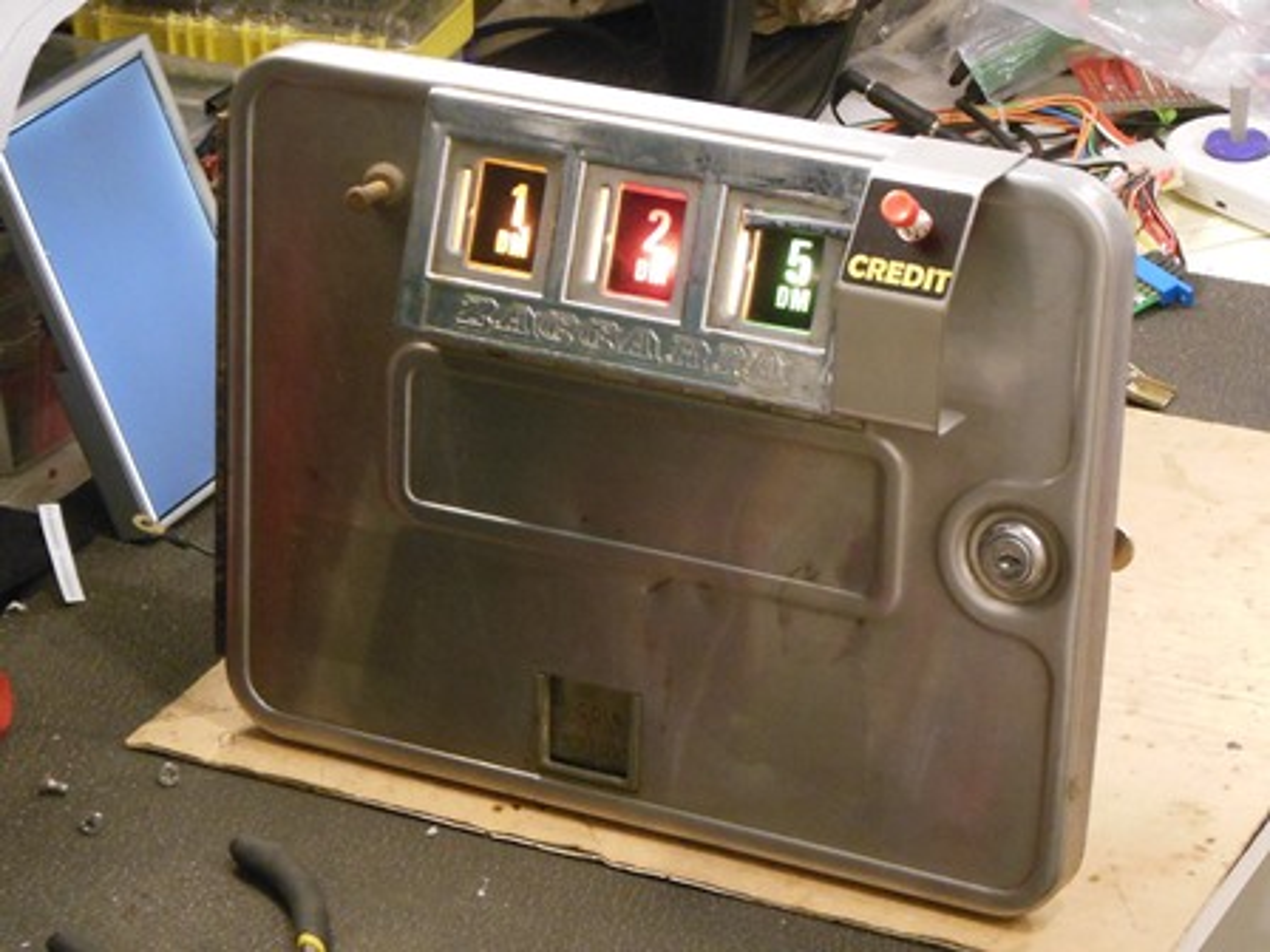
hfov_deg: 25.7
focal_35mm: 76
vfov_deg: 19.4
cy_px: 476
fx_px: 2788
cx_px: 635
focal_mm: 13.6
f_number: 4.4
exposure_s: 1/4
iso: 800
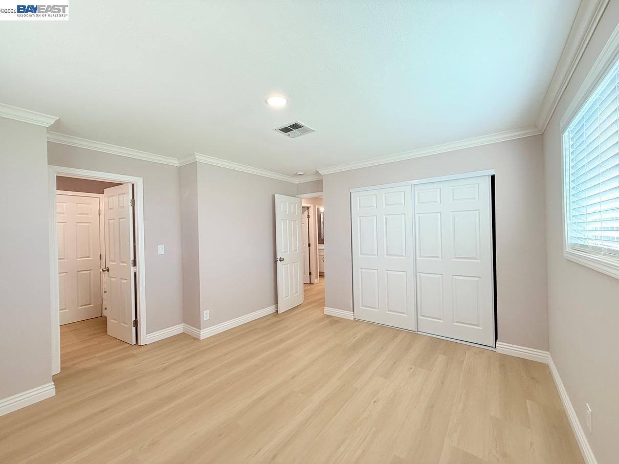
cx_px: 310
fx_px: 250
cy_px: 232
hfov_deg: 102.1
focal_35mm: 14
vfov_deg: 85.7
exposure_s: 1/99
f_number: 2.2
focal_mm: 2.22
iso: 125
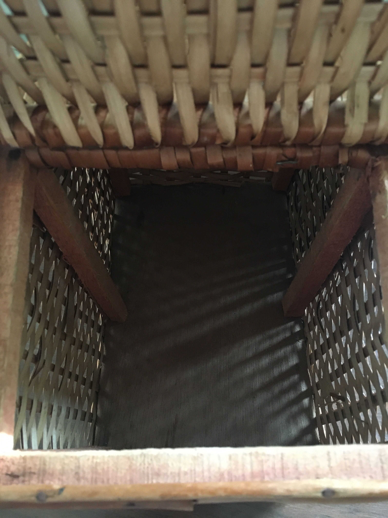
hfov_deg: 48.2
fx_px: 433
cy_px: 259
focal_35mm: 29
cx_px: 194
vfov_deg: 61.7
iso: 200
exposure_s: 1/17
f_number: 2.2
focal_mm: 4.15
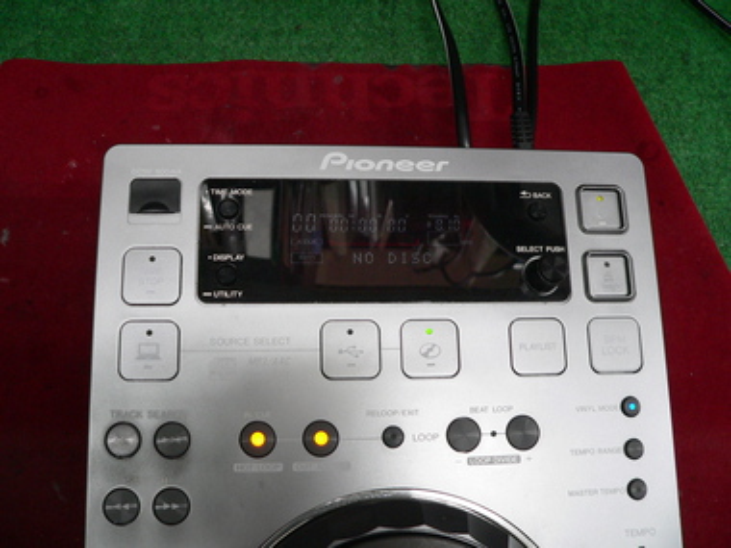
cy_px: 274
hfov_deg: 51.4
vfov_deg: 39.7
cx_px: 366
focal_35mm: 36
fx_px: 760
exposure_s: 1/40
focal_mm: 6
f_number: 2.8
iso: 200
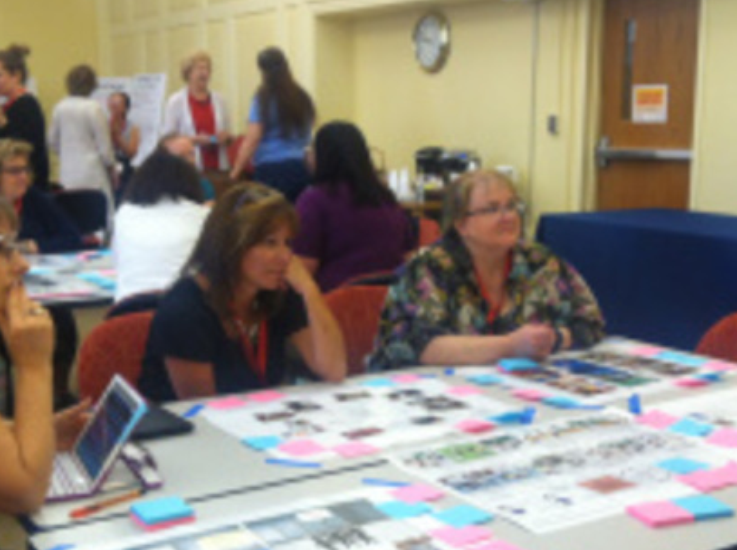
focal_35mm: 55
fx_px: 1169
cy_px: 289
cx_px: 397
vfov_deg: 26.5
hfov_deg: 35.0
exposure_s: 1/20
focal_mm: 3.85
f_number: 2.8
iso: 80
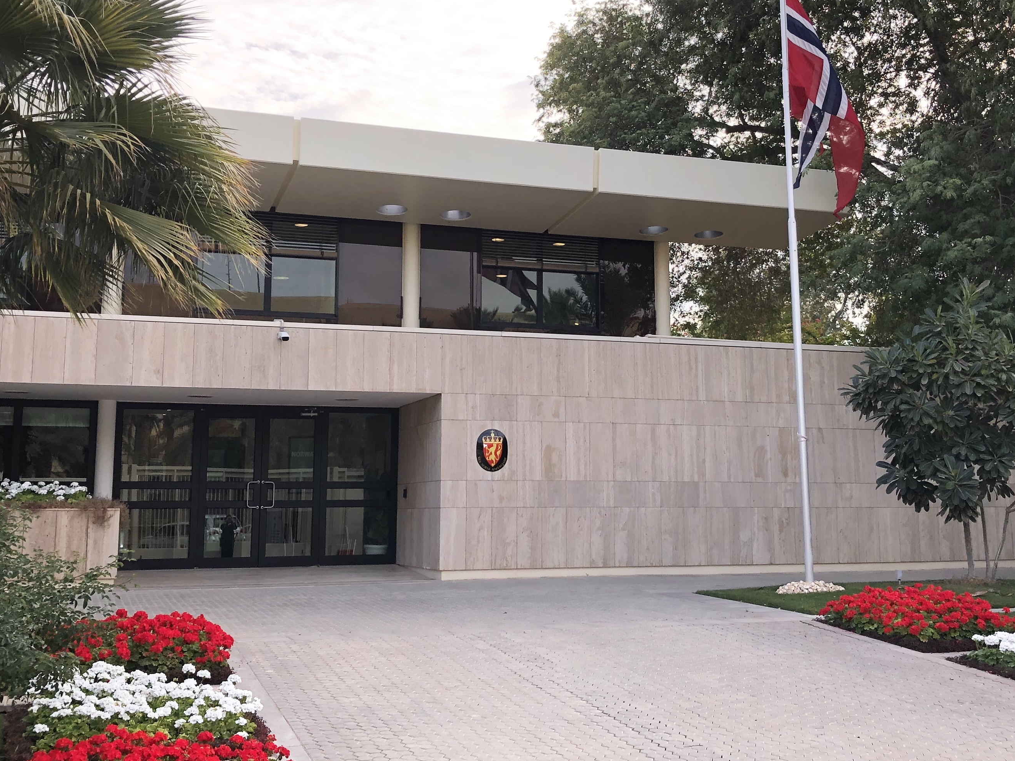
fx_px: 1261
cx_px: 555
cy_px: 336
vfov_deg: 33.6
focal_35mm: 43
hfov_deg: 43.8
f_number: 1.8
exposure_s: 1/500
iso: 20
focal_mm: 3.99
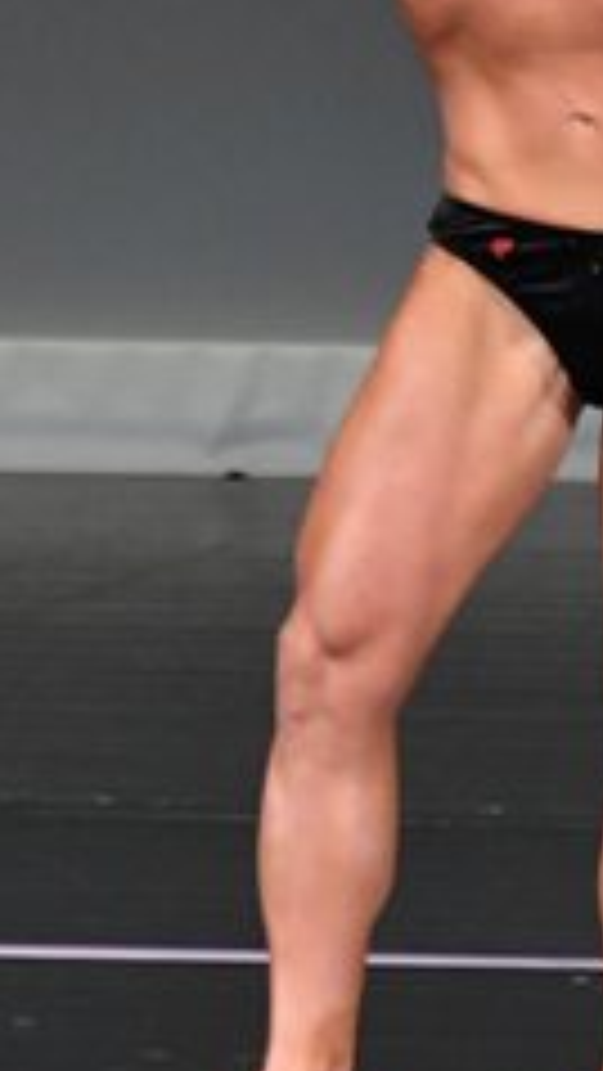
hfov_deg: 1.0
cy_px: 284
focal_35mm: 1280
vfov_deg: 1.7
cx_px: 358
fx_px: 36358
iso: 4000
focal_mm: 250
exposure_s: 1/400
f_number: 5.6
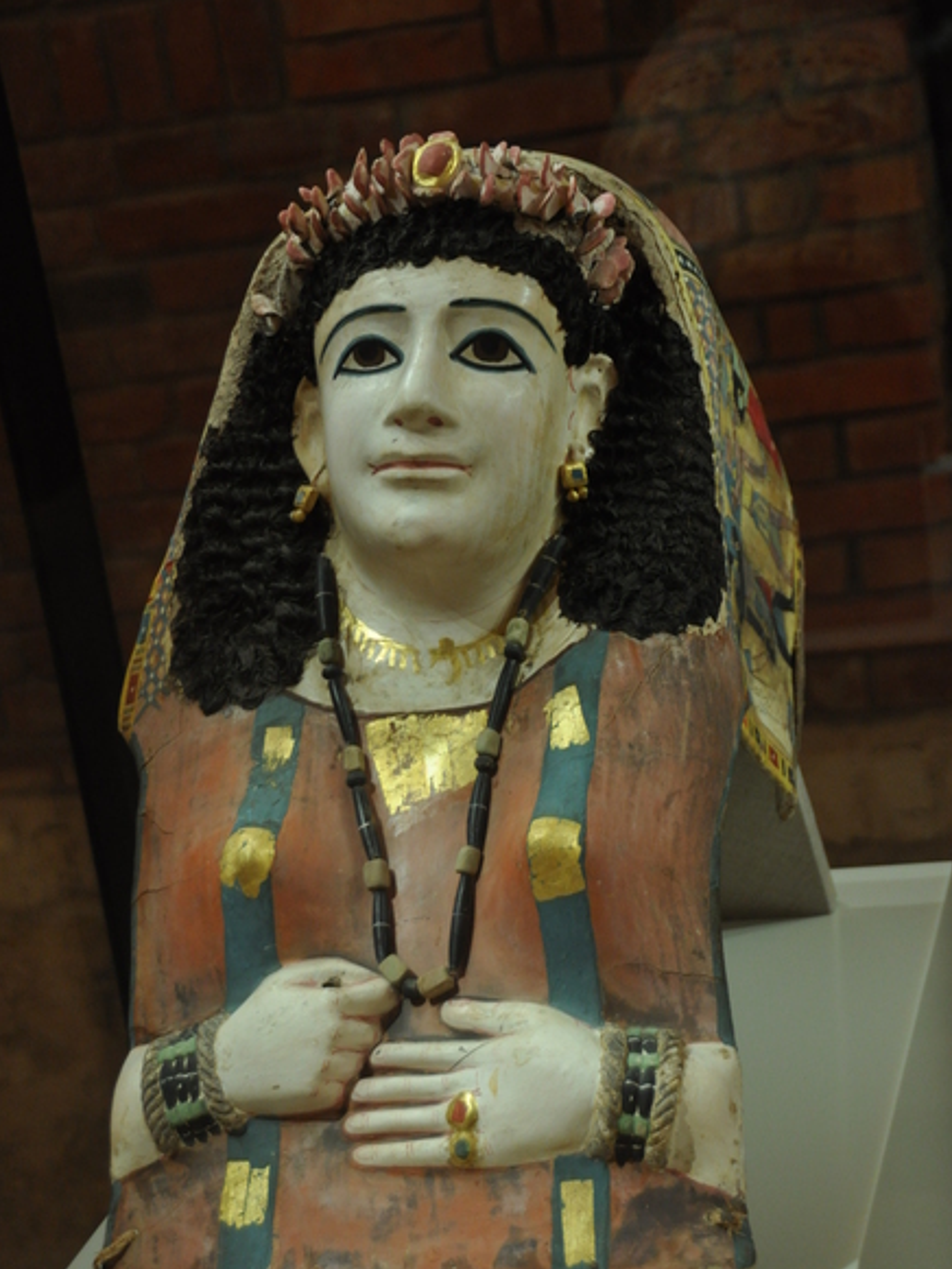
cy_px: 699
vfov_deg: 23.8
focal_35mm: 82
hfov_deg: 18.0
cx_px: 475
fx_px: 3006
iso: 1000
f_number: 4.8
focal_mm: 50
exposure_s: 1/25
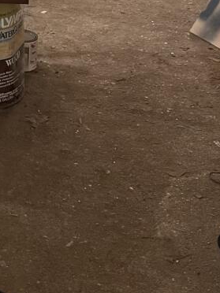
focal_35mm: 129
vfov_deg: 14.0
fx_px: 1093
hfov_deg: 10.6
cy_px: -187
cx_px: -205
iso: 500
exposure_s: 1/60
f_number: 1.78
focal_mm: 6.76
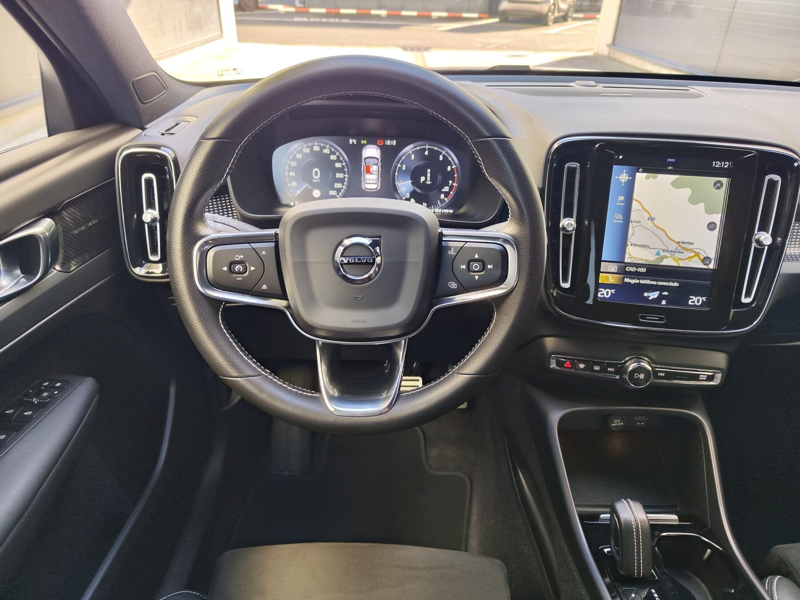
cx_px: 400
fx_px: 532
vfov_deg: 58.9
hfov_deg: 73.9
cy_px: 300
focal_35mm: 23
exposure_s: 1/100
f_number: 1.69
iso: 314
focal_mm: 7.01
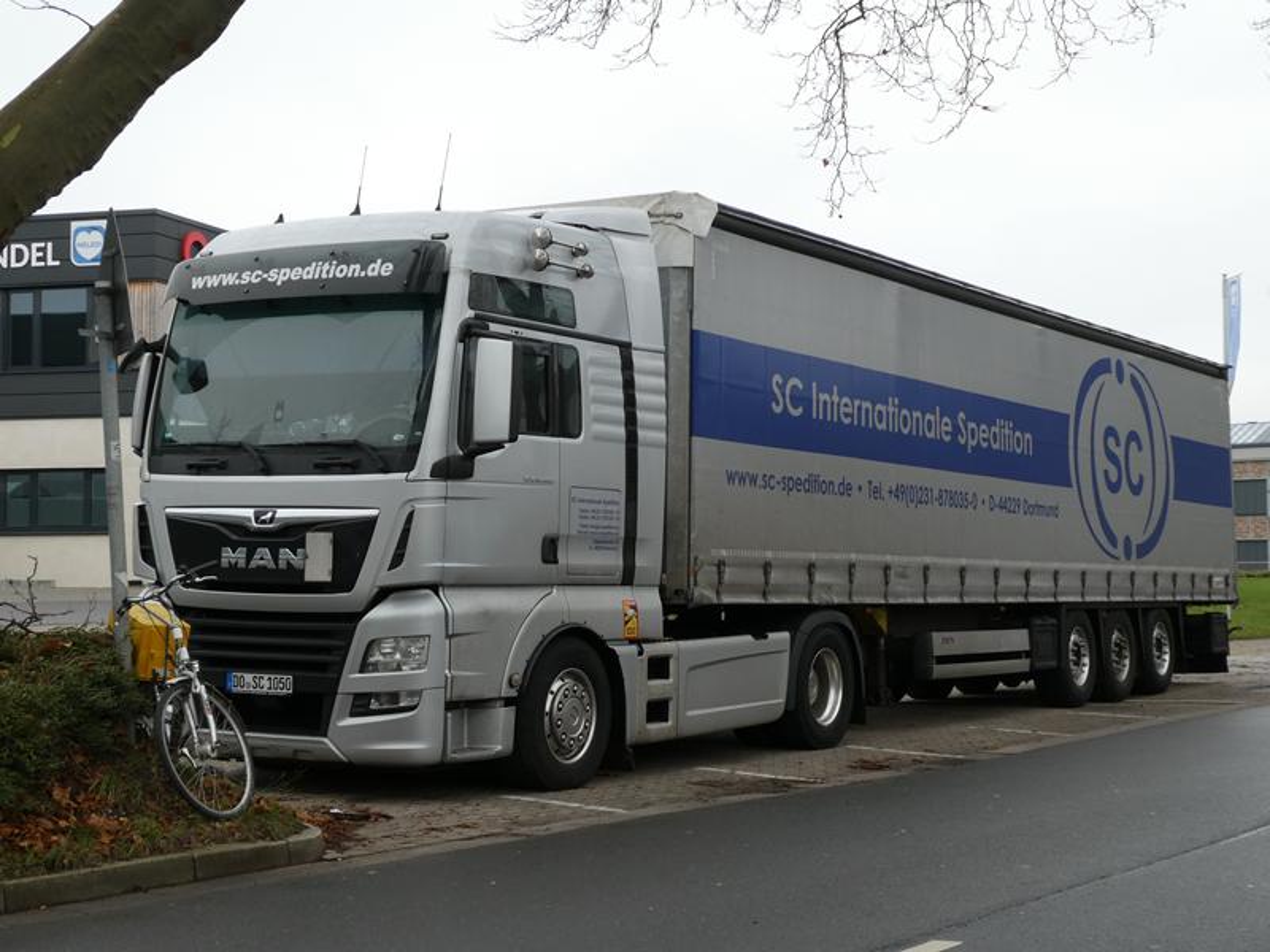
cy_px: 476
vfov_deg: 27.0
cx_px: 635
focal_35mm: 54
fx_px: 1981
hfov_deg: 35.5
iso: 125
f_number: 4.1
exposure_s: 1/80
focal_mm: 9.6
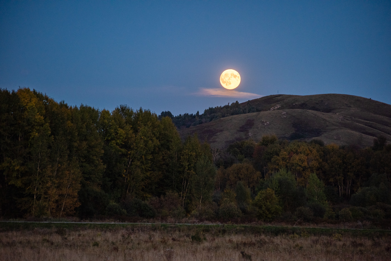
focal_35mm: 200
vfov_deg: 6.9
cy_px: 130
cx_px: 196
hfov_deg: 10.3
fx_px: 2173
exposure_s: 1/50
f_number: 3.5
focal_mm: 200
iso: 2000
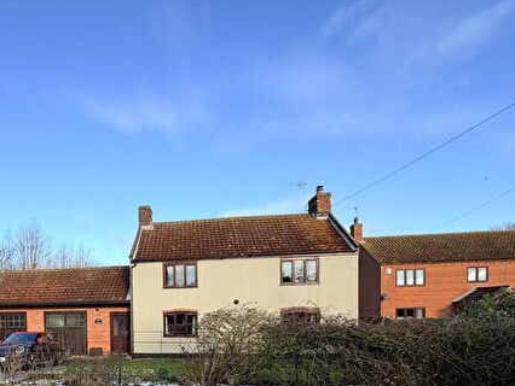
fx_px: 342
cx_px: 131
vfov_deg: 54.5
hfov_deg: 69.2
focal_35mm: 23
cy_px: 314
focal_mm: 2.22
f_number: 2.2
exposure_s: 1/694
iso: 40
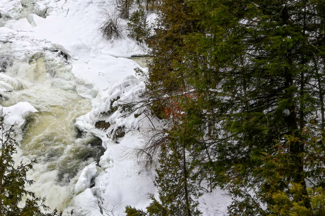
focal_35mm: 44
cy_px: 43
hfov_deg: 41.2
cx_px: 35
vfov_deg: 29.8
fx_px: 397
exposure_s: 1/60
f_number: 11
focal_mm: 16
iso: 100
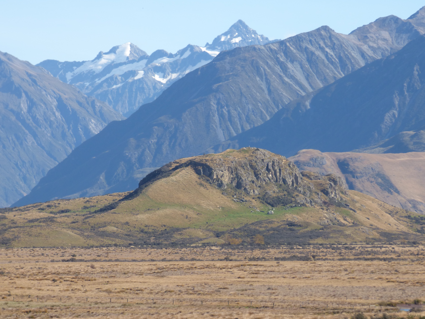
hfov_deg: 7.2
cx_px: 199
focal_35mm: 274
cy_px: 142
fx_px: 3364
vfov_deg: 5.4
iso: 100
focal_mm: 39.99
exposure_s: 1/320
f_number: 5.5
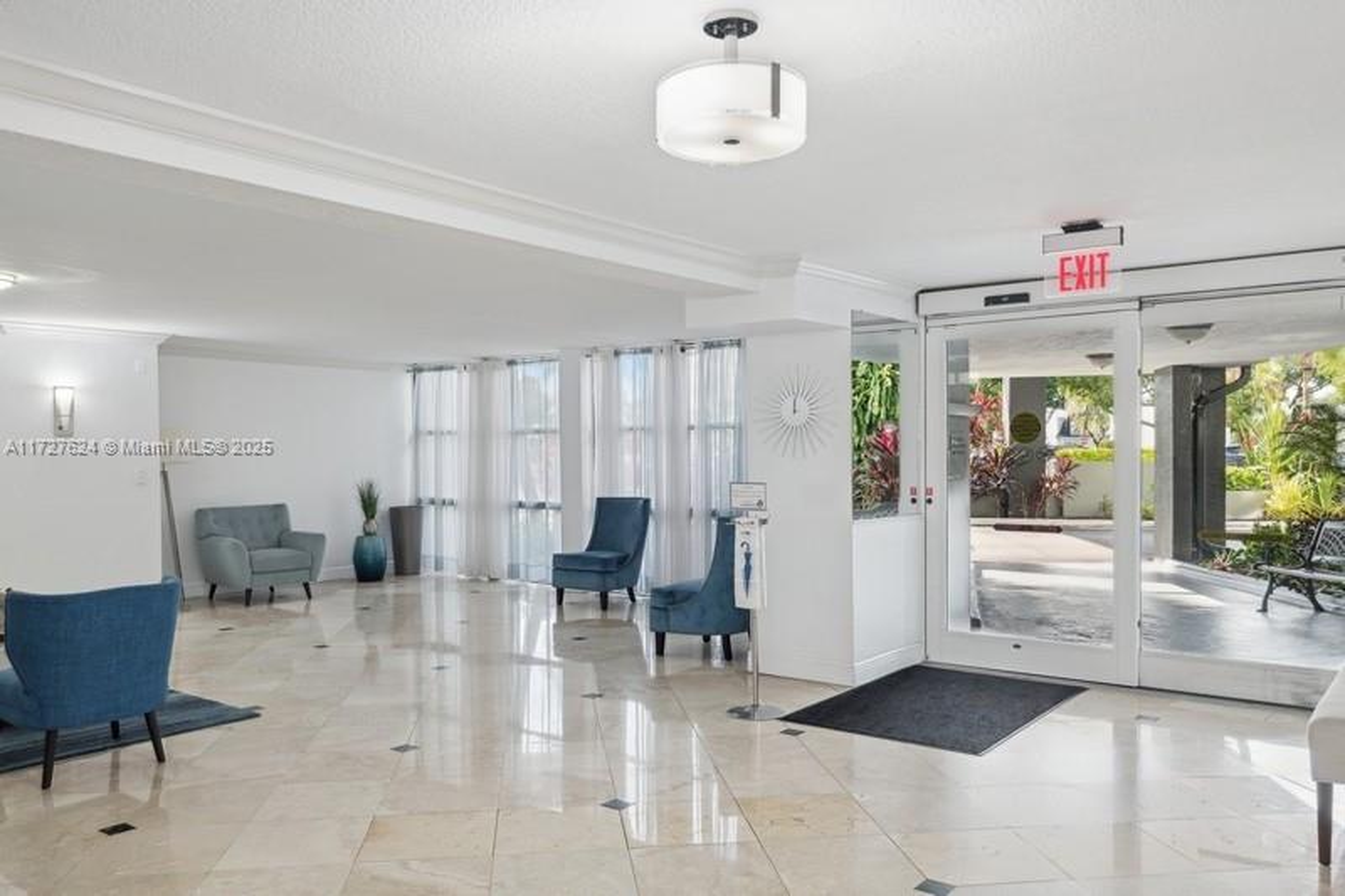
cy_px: 448
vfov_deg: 47.9
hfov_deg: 67.4
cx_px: 672
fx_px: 1008
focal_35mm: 27
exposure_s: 1/8
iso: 200
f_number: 10
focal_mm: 27
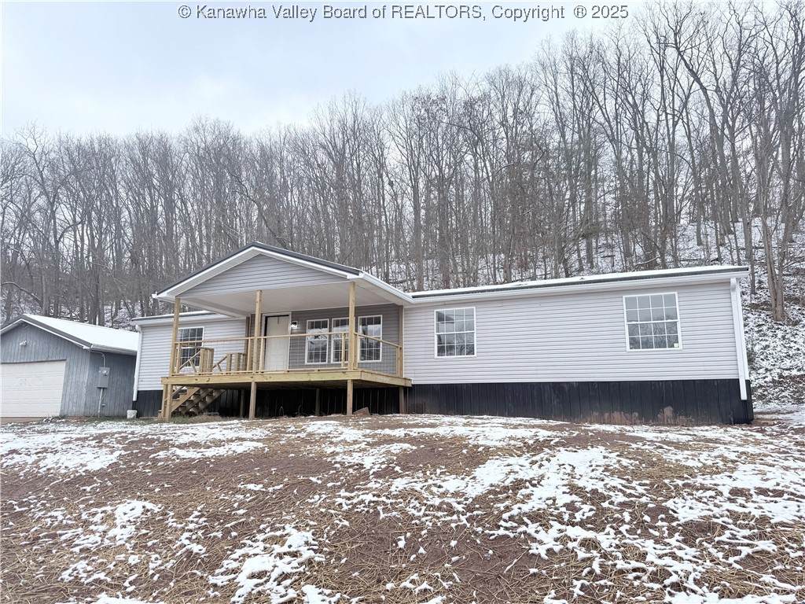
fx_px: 558
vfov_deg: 56.8
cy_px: 302
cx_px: 402
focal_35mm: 24
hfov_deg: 71.6
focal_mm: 6.76
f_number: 1.78
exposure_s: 1/757
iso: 80
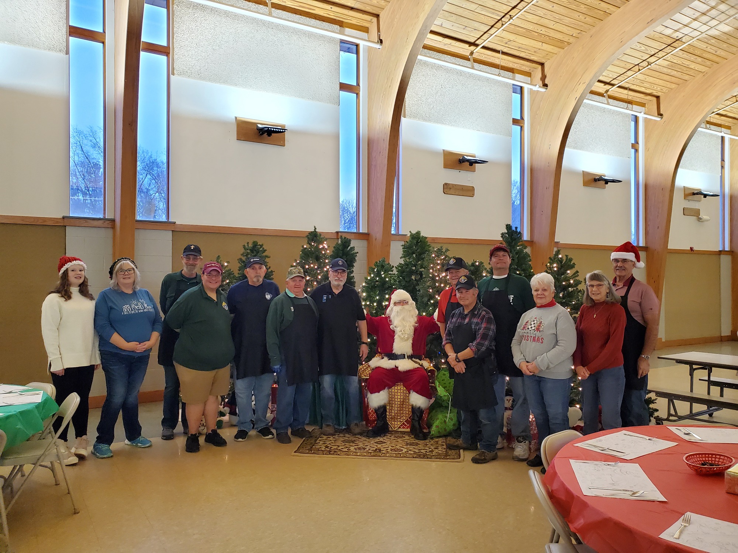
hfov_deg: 67.3
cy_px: 276
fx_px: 554
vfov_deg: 53.1
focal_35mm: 26
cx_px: 369
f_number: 2.4
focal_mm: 4.3
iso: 400
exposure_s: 1/60
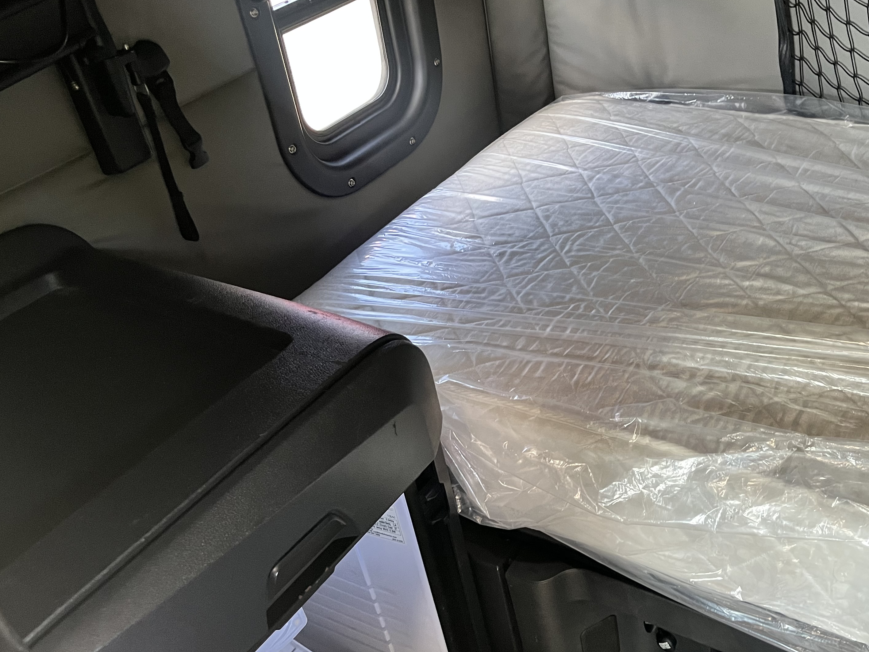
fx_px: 929
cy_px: 382
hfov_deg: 49.5
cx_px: 560
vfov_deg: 38.6
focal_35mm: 37
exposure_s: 1/60
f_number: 1.6
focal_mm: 5.1
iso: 250
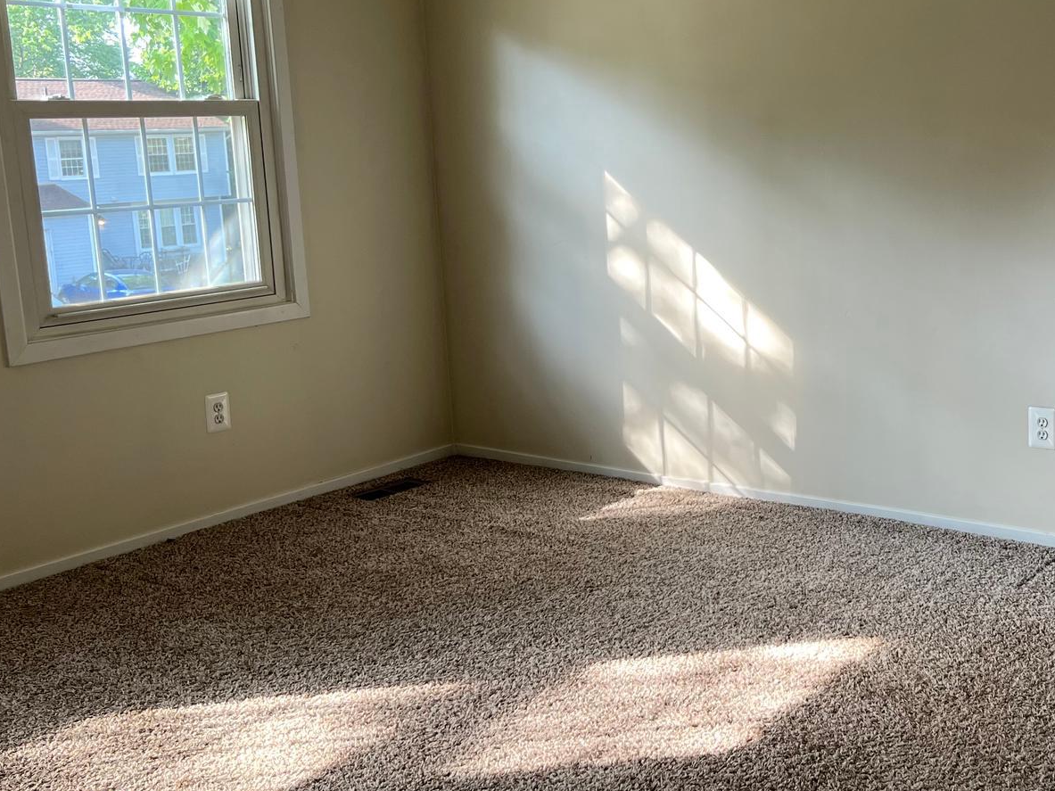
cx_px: 804
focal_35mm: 45
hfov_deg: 40.8
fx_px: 1371
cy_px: 375
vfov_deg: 32.2
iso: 100
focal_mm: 5.7
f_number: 1.5
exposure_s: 1/120
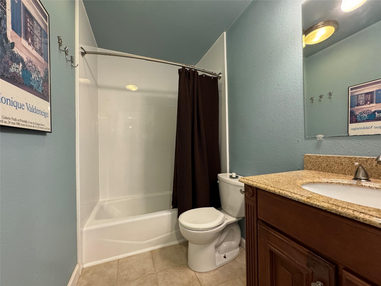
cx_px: 190
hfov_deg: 102.1
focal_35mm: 14
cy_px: 143
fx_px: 154
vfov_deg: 85.7
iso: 320
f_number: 2.2
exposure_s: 1/60
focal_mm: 2.22
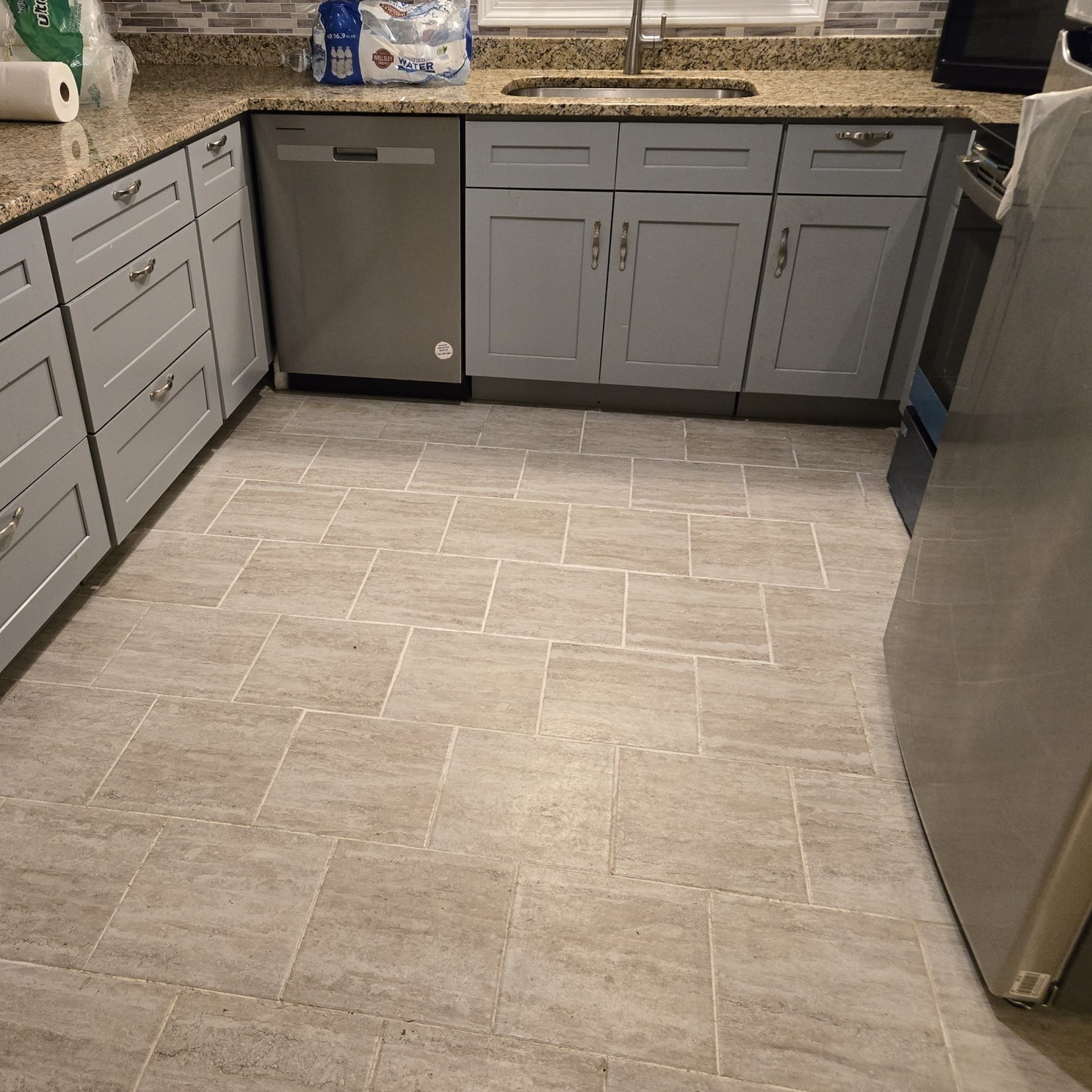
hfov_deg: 56.9
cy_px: 552
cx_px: 443
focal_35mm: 28
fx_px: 999
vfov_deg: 57.3
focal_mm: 5.4
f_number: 1.8
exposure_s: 1/120
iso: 1000
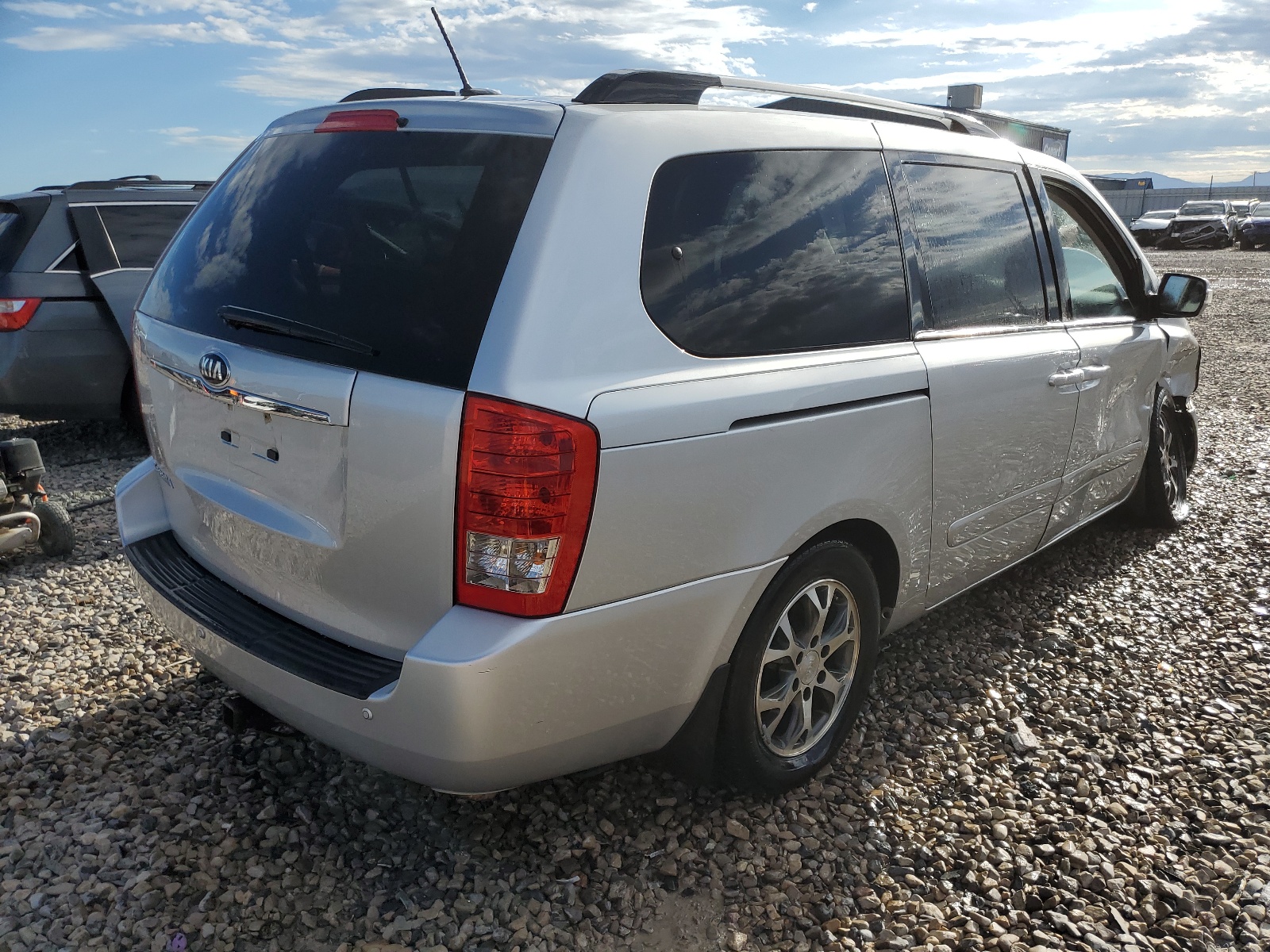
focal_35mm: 26
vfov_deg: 53.1
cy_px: 476
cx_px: 635
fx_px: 954
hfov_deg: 67.3
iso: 50
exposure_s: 1/5000
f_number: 1.5
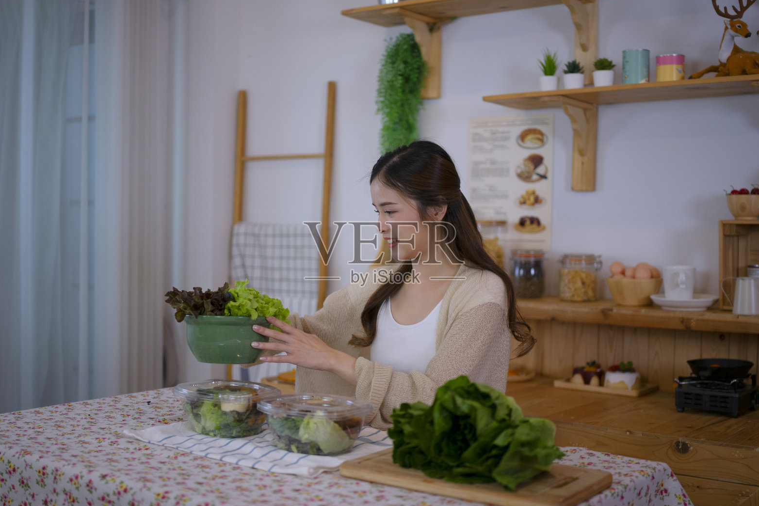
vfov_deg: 29.3
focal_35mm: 46
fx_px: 970
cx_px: 385
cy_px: 255
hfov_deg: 42.7
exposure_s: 1/400
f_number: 1.8
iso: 320
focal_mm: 45
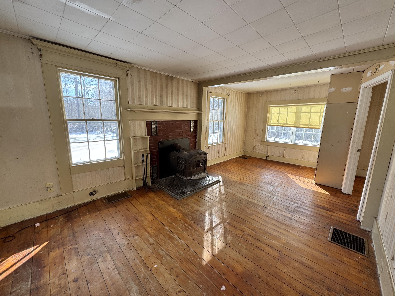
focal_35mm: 14
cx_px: 198
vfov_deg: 85.7
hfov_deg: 102.1
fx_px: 160
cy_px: 148
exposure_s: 1/103
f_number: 2.2
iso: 40
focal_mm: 2.22
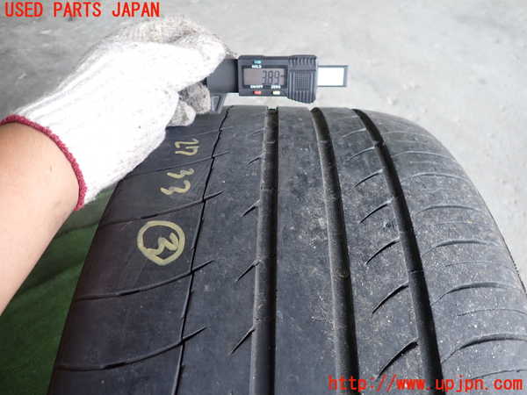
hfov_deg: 69.4
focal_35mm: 25
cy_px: 198
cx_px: 264
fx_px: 381
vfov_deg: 54.9
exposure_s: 1/60
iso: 160
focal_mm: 4.5
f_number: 2
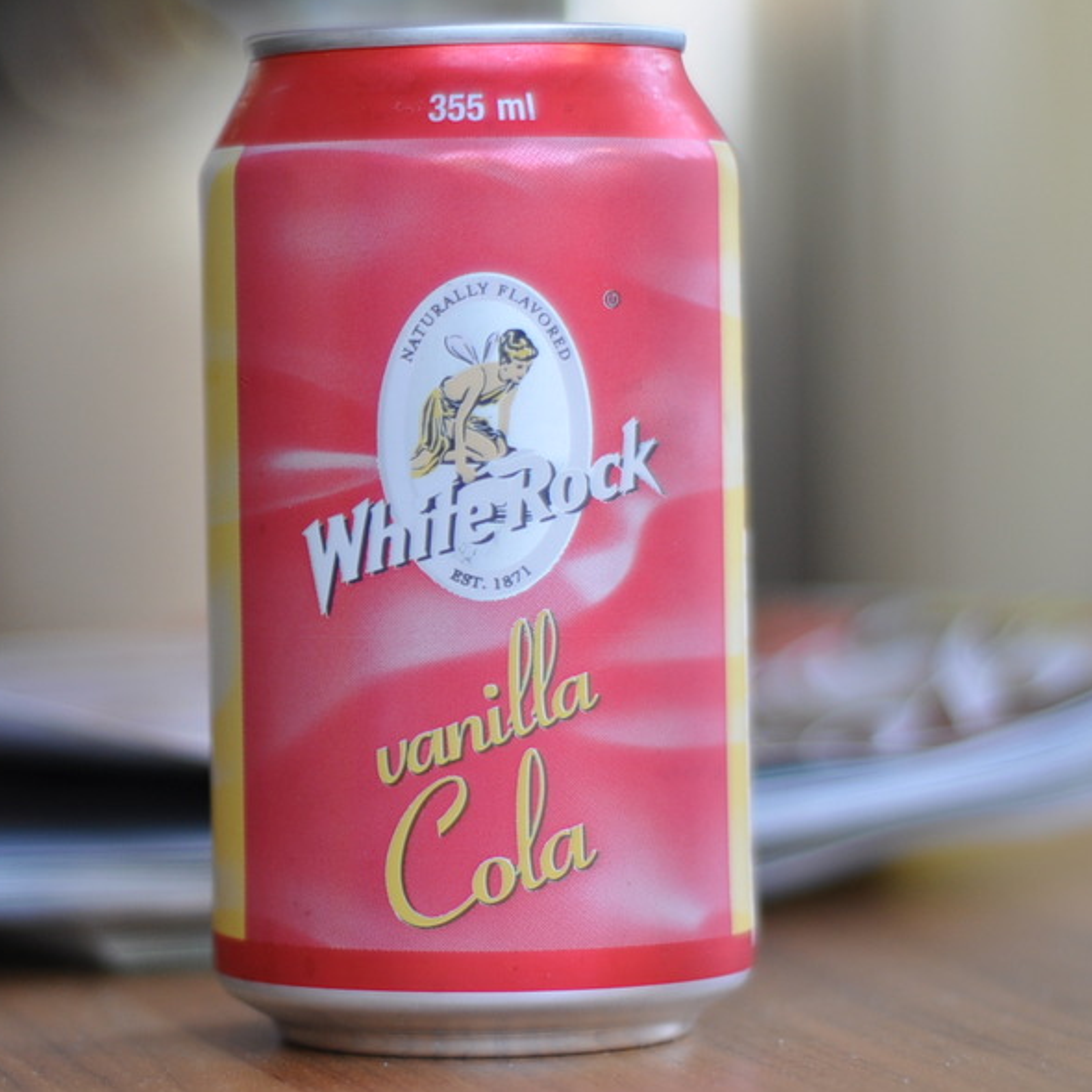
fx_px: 4925
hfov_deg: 12.6
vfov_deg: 12.7
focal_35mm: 138
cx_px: 152
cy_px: 496
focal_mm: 50
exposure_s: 1/125
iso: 200
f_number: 1.8
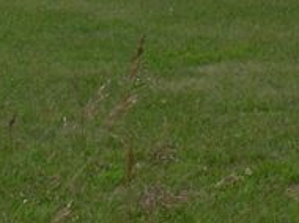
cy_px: -327
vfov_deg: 6.8
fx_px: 1768
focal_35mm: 205
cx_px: 464
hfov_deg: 9.4
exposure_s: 1/524
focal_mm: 6.3
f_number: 4
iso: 50
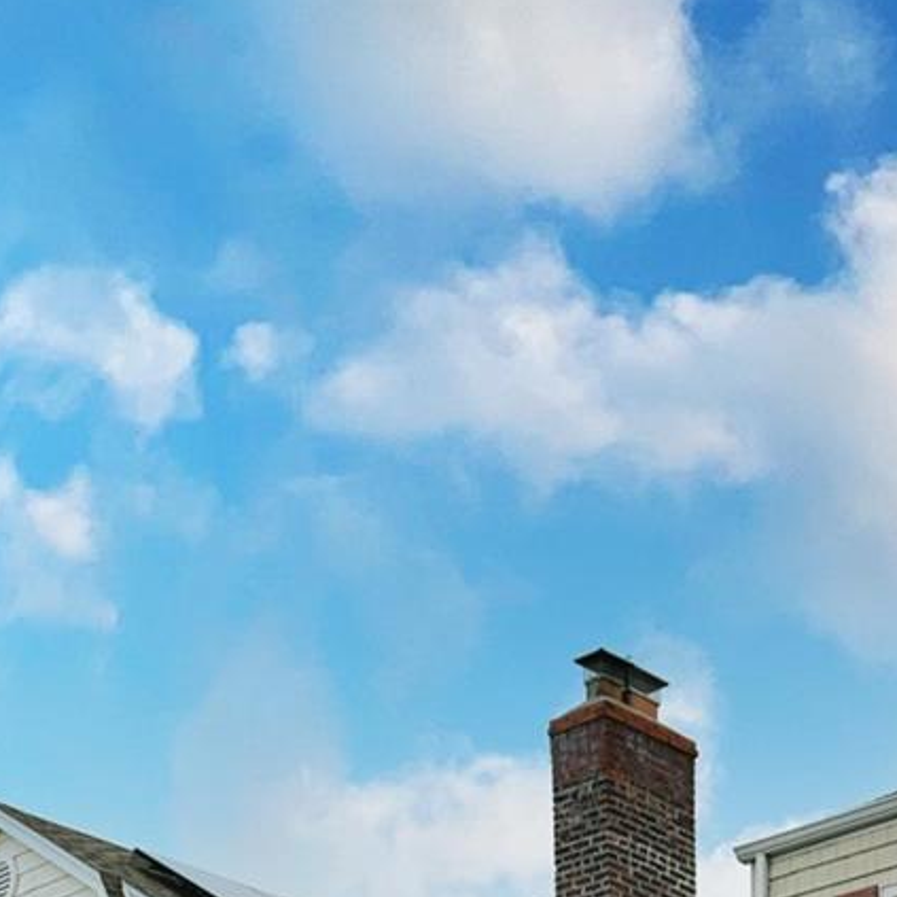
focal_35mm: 70
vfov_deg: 21.0
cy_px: 1336
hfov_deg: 23.7
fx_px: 2052
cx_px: 872
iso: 200
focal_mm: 17
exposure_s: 1/125
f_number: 8
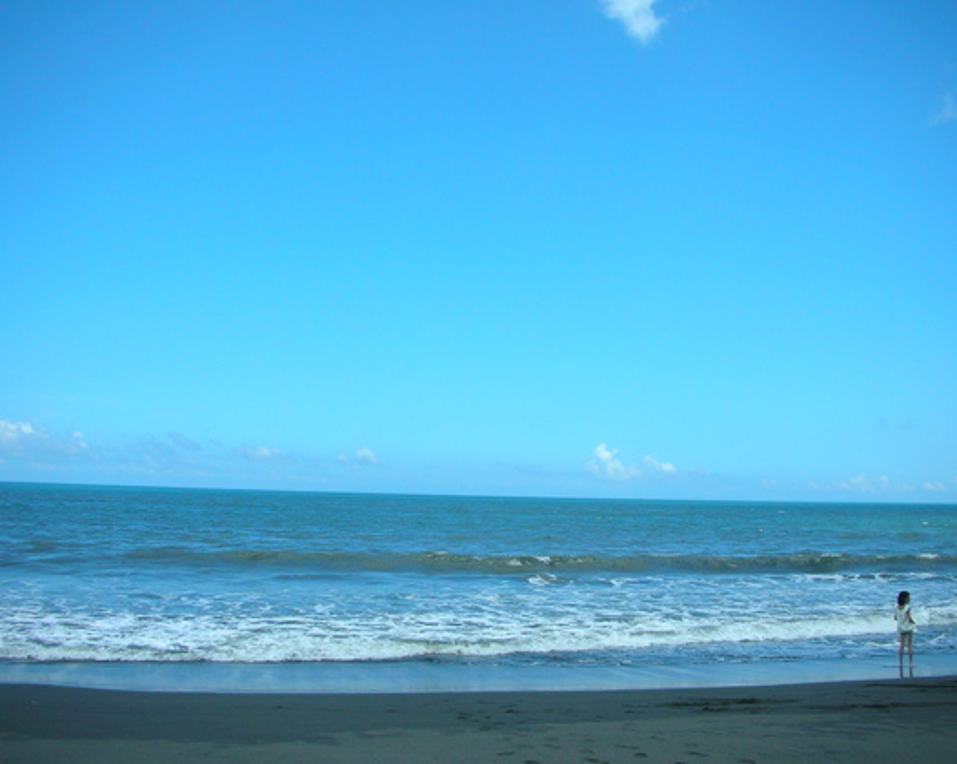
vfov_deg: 38.2
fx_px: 1104
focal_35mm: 39
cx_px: 440
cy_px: 378
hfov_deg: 46.8
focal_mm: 5.8
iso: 50
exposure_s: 1/157
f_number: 8.5
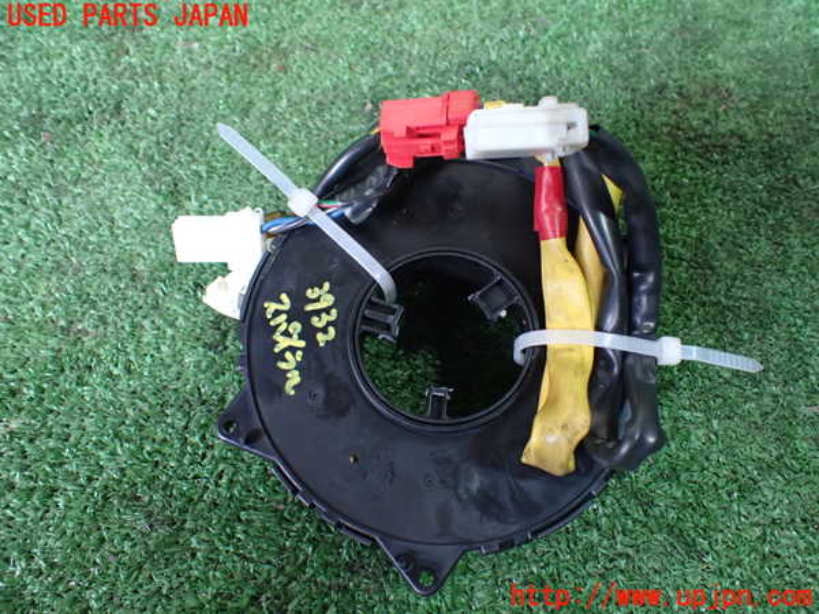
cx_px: 410
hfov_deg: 60.0
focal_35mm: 30
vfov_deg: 46.8
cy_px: 307
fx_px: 710
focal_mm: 5.4
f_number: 2.3
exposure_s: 1/40
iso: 800
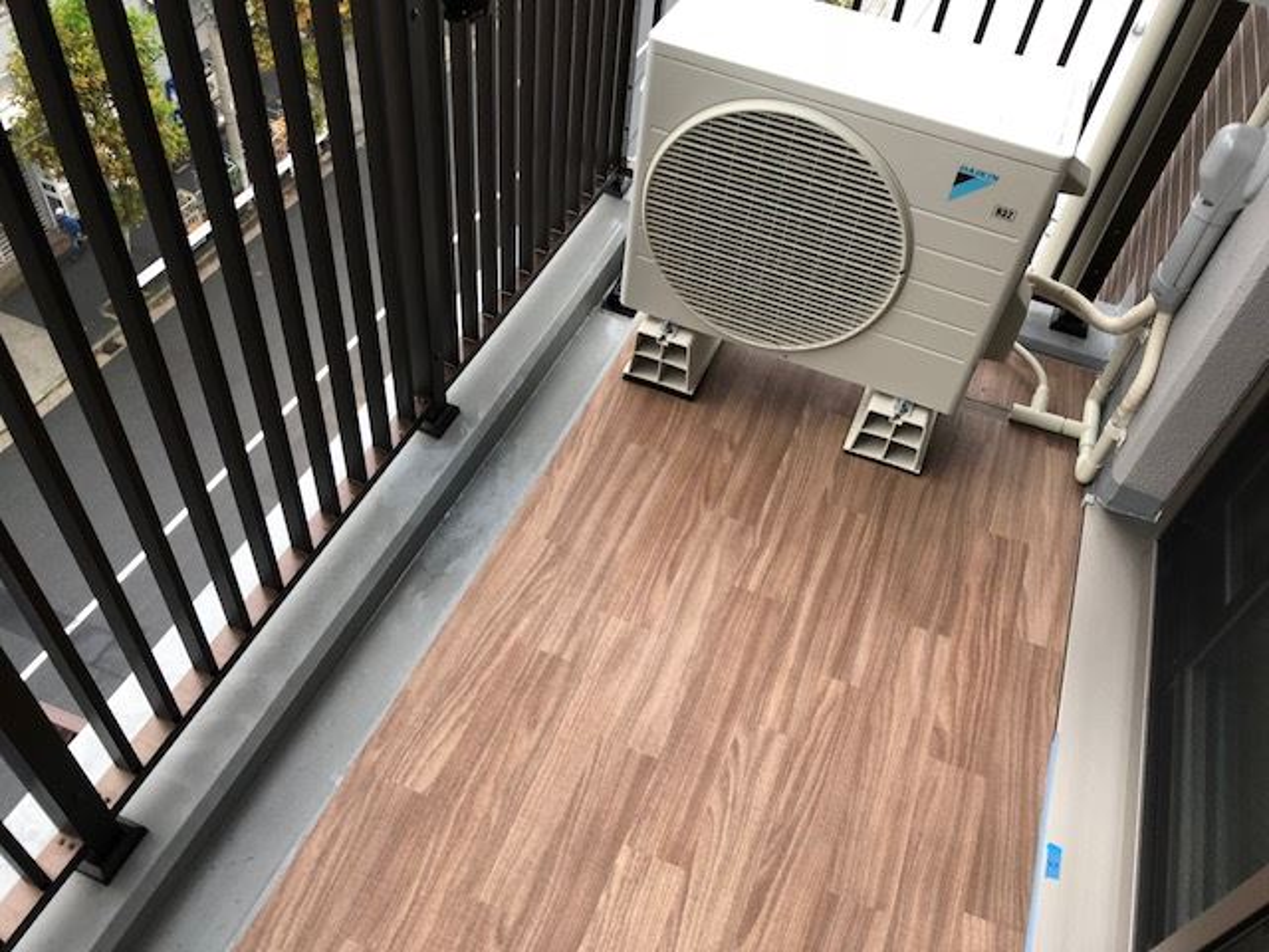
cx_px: 634
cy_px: 476
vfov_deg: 49.7
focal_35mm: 28
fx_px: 1026
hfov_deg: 63.4
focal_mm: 3.99
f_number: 1.8
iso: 40
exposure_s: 1/17
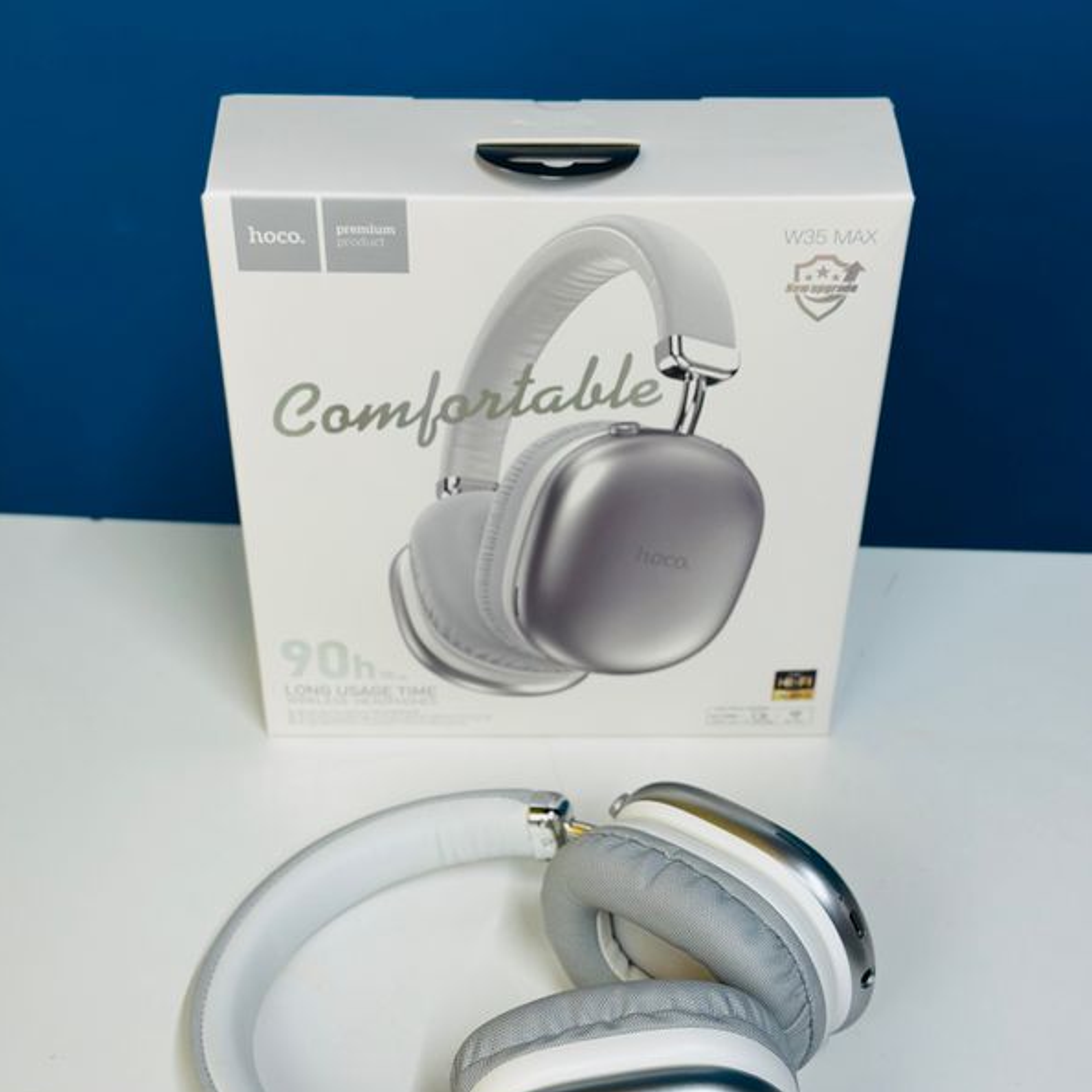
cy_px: 730
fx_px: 2034
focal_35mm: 57
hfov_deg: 30.0
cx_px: 545
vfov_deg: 29.8
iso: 80
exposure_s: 1/100
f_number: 1.78
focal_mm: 6.86
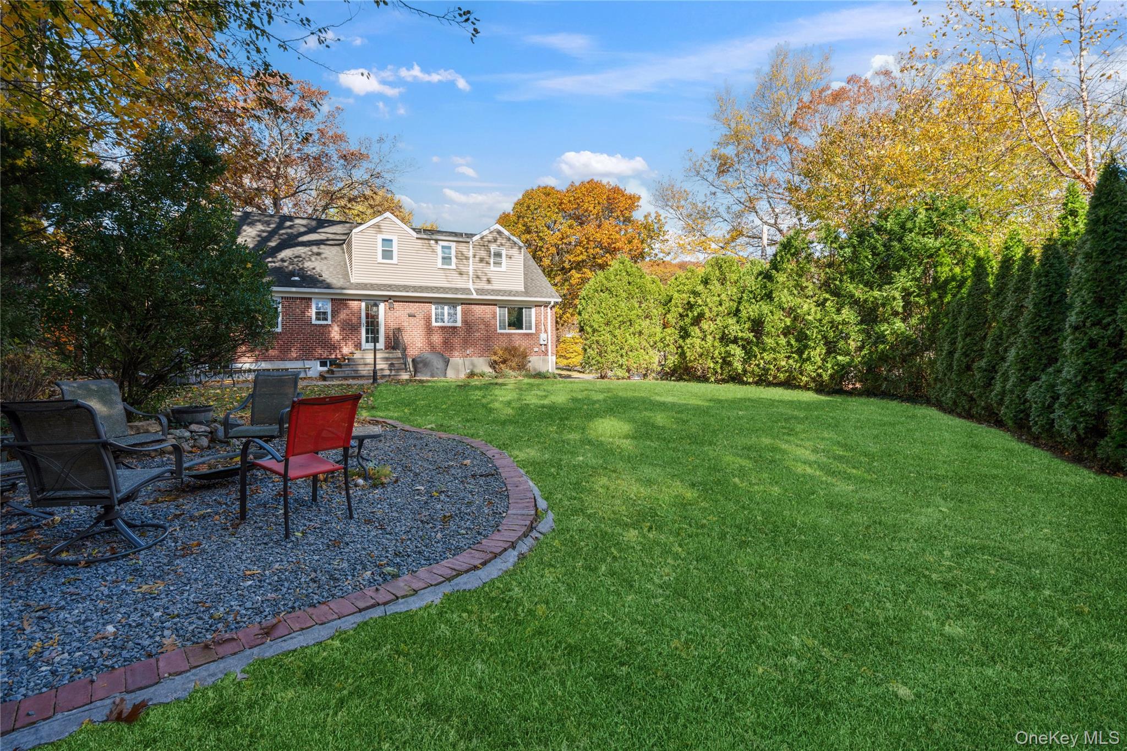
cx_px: 564
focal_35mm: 16
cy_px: 376
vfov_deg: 73.7
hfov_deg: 96.7
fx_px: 501
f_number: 5.6
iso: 160
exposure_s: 1/200
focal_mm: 16
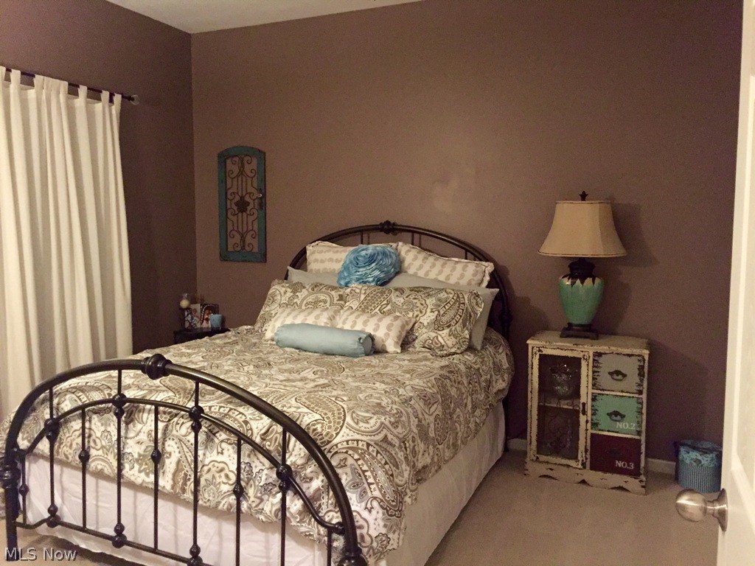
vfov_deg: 48.2
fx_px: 633
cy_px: 283
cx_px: 378
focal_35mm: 29
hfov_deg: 61.7
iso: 400
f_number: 2.2
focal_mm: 4.15
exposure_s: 1/15
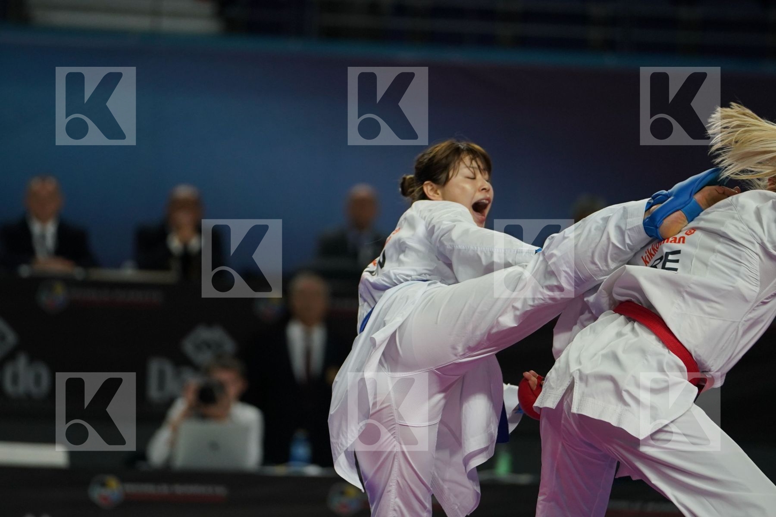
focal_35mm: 300
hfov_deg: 6.9
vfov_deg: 4.6
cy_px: 258
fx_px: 6466
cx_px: 388
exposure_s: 1/1000
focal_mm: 200
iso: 1000
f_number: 2.8
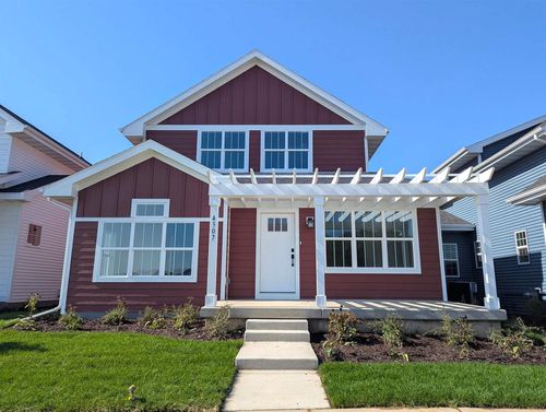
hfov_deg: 71.5
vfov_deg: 57.0
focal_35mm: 24
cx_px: 273
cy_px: 206
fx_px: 379
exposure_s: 1/1984
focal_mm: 6.81
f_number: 1.85
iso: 45
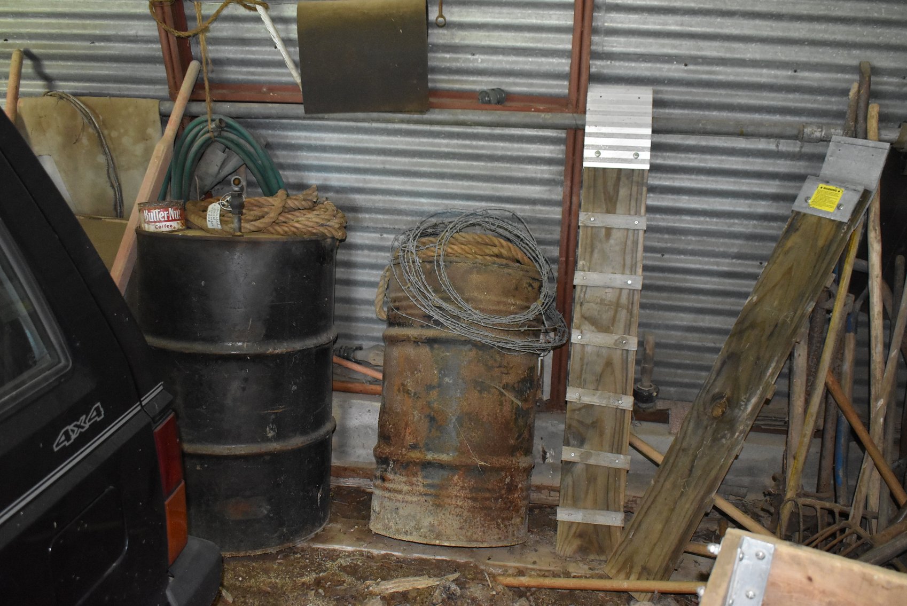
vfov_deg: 38.4
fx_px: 870
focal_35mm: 34
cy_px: 303
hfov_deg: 55.1
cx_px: 454
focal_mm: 23
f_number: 3.8
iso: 3600
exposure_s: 1/60
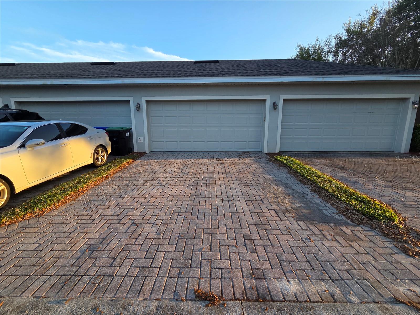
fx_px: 158
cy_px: 158
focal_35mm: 13
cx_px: 210
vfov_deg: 89.9
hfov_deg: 106.2
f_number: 2.2
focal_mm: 2.2
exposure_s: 1/276
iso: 50
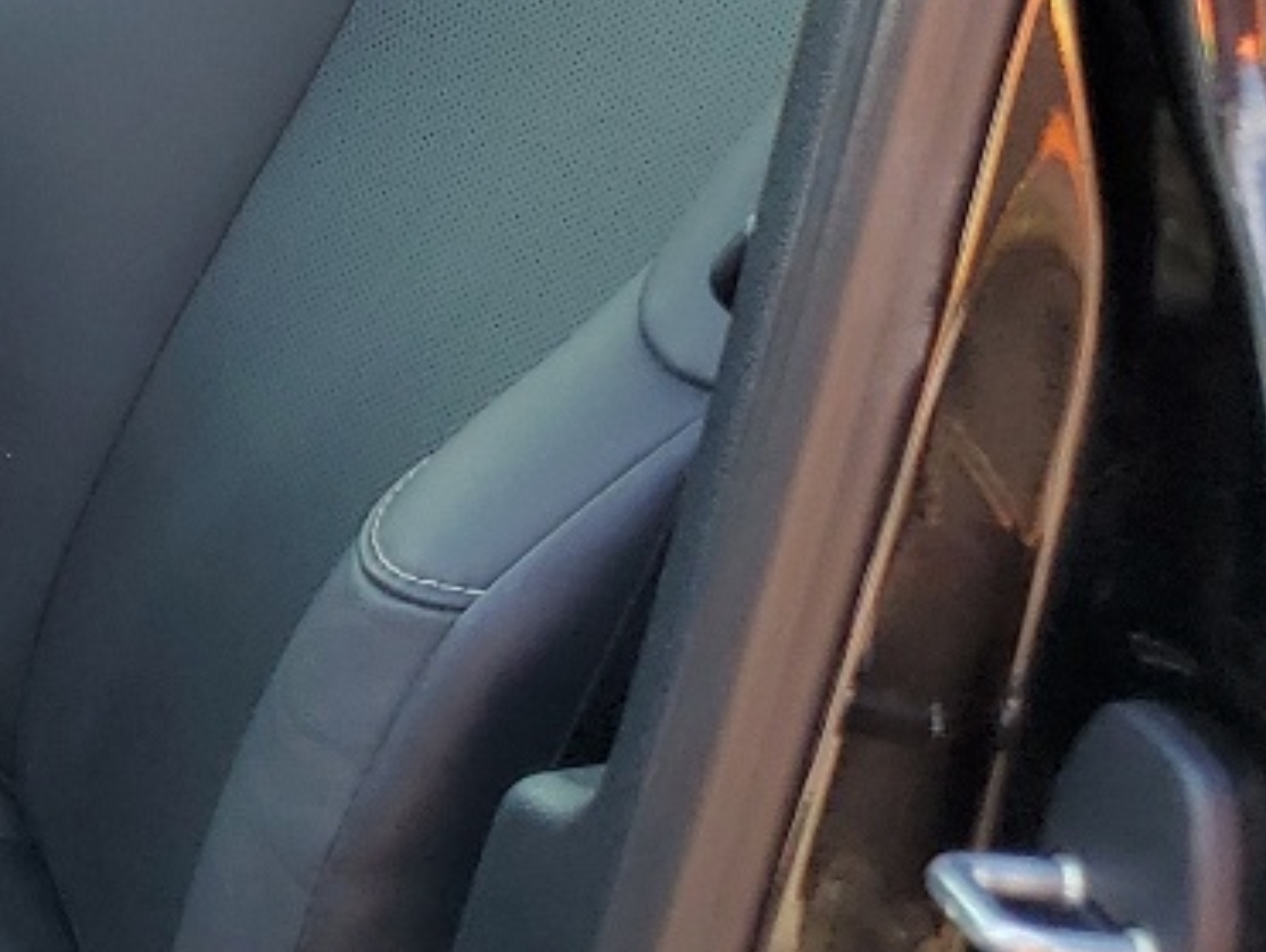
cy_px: -181
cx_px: -983
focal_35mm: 112
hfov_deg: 15.3
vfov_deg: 12.9
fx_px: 4100
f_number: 1.5
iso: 50
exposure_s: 1/189
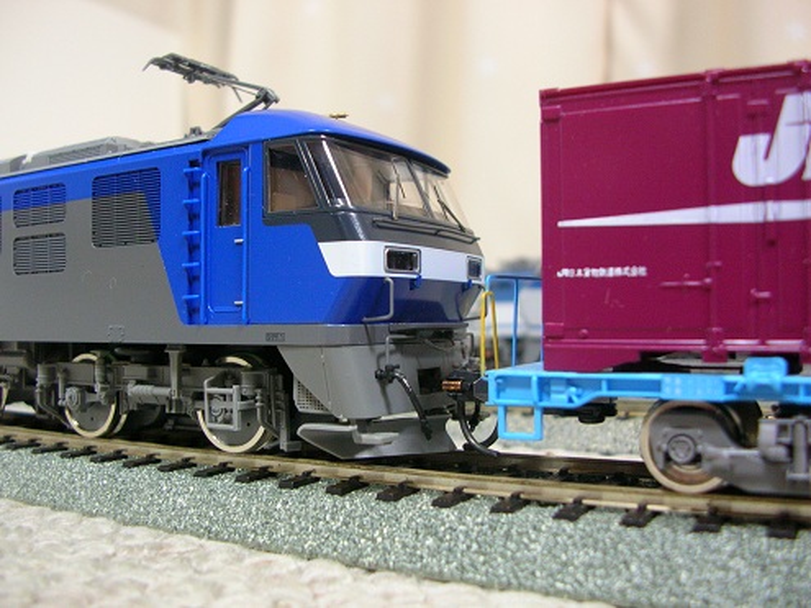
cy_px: 304
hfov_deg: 52.6
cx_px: 406
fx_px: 820
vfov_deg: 40.7
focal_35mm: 35
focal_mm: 5.8
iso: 127
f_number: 2.8
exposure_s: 1/5.9
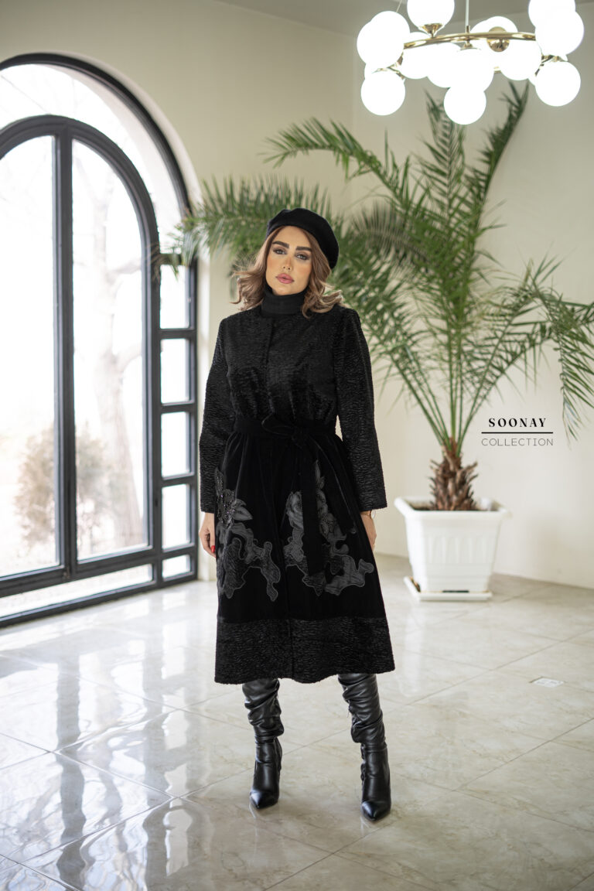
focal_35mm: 50
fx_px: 1237
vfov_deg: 39.6
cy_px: 446
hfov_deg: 27.0
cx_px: 297
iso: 100
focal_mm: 50
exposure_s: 1/125
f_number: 1.8
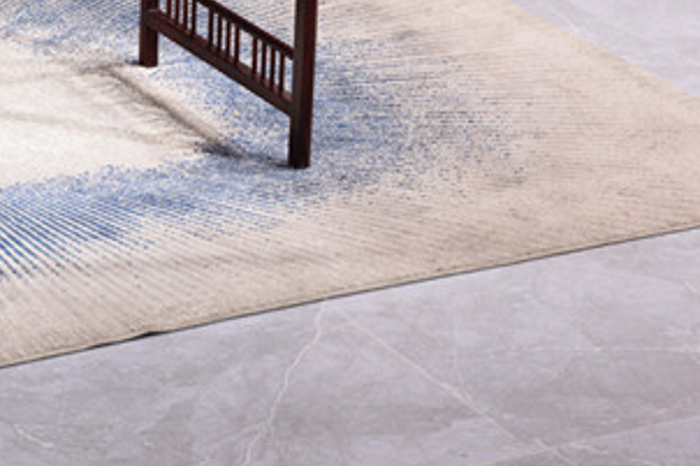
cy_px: -162
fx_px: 3615
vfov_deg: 7.3
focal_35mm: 186
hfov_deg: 10.8
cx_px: -225
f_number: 13
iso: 100
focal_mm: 66
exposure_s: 1/100
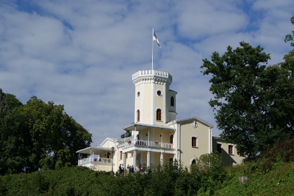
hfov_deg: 27.9
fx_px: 593
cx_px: 152
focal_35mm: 73
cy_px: 98
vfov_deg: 18.8
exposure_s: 1/250
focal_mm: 45
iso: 100
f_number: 13
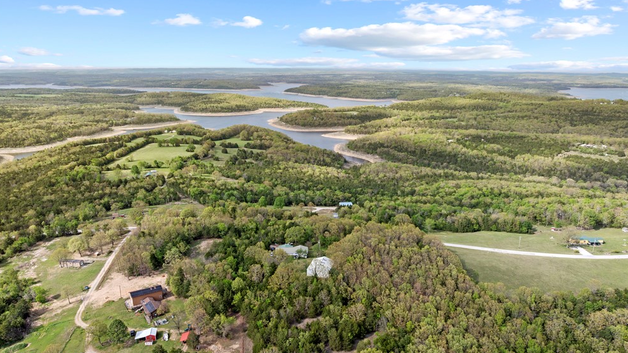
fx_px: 450
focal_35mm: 27
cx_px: 316
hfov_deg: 69.9
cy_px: 219
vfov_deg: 42.6
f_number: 2.8
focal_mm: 12.29
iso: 100
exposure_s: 1/1600
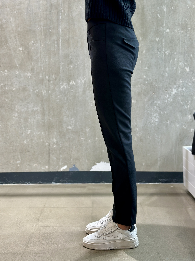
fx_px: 361
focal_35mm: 48
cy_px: 130
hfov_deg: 30.3
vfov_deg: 39.7
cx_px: 98
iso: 100
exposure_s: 1/50
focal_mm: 6.86
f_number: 1.78
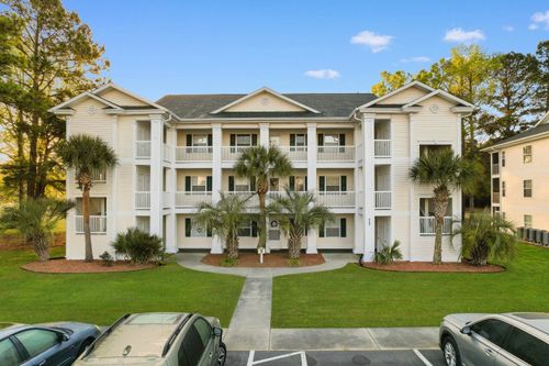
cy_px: 183
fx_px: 335
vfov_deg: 57.2
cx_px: 274
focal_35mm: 22
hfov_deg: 78.6
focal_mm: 8.38
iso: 100
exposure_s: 1/100
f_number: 2.8
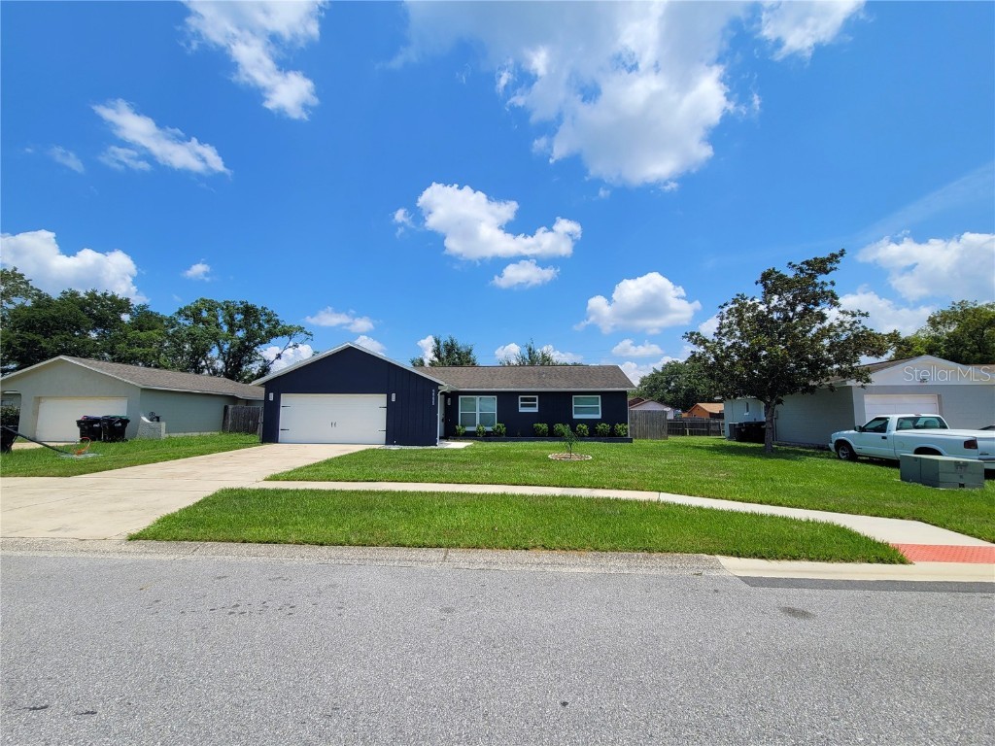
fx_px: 374
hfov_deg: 106.2
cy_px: 373
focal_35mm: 13
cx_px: 498
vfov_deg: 89.9
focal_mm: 2.2
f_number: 2.2
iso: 64
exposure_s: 1/3333
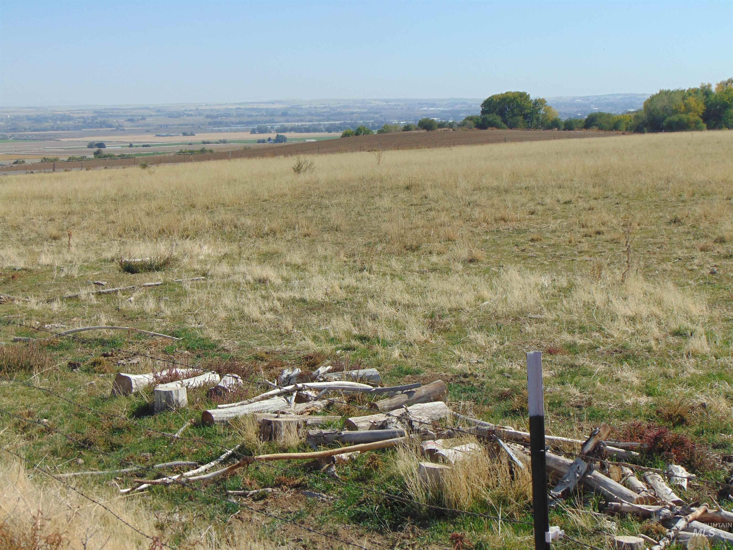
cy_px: 275
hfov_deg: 32.2
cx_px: 366
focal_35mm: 60
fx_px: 1271
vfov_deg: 24.4
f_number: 9.3
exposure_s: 1/200
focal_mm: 10.8
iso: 80
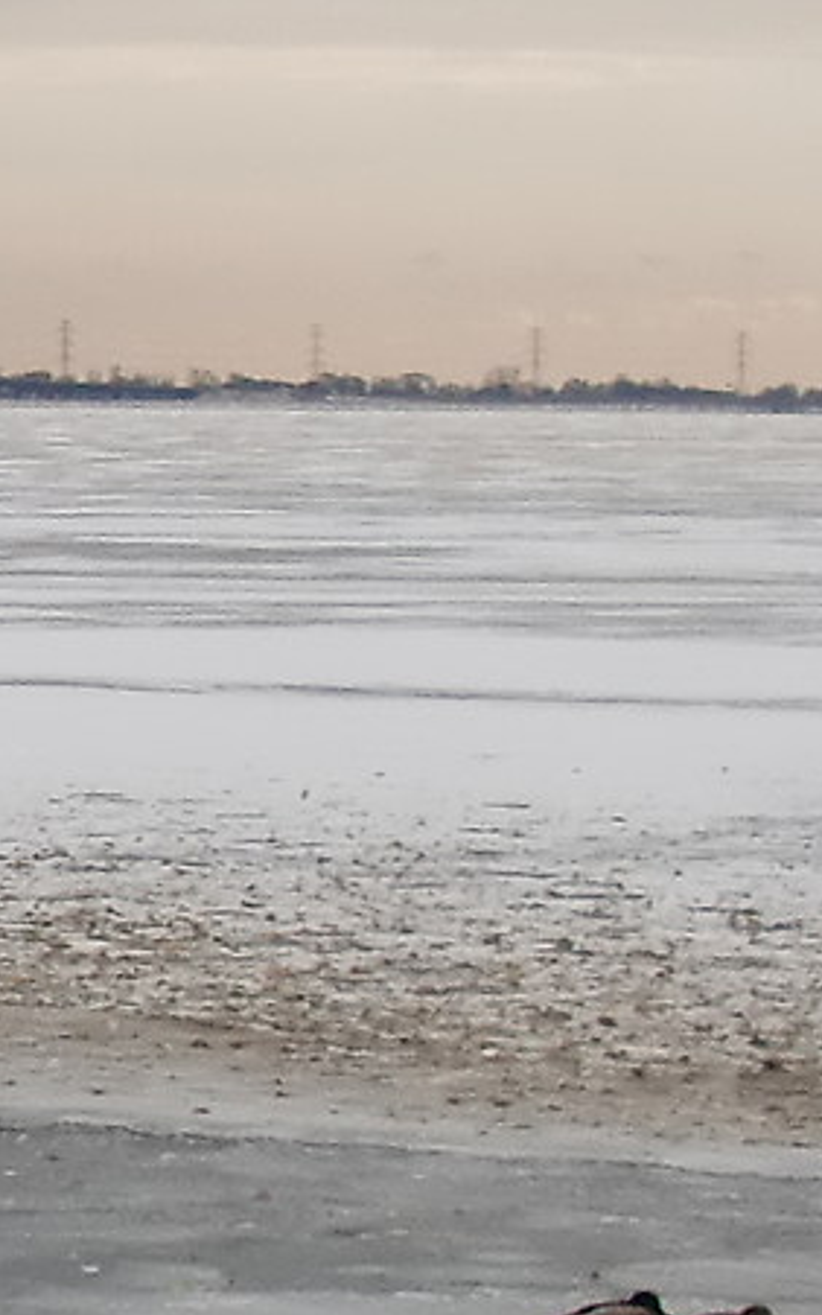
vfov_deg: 10.3
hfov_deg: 6.0
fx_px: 7274
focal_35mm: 203
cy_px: 685
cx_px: -1527
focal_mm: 6.3
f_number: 7.9
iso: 64
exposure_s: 1/200
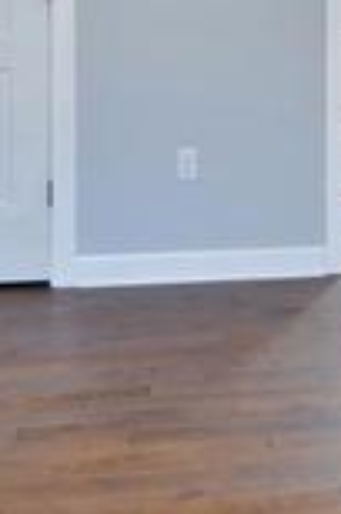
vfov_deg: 23.3
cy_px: 47
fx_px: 1213
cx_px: 389
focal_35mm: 85
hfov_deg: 15.5
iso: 900
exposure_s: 1/125
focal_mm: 17
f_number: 2.8
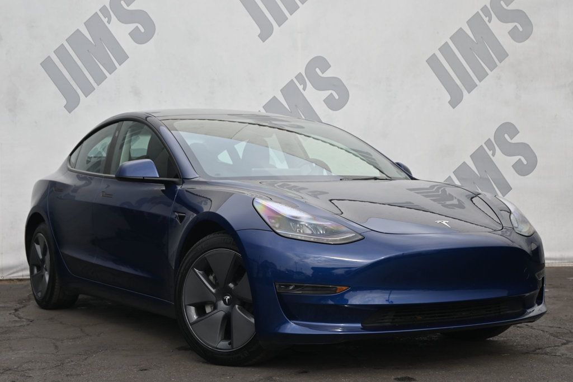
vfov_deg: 24.4
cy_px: 191
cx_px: 286
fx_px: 883
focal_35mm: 56
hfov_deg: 36.0
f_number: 5.6
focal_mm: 37
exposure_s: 1/250
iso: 125
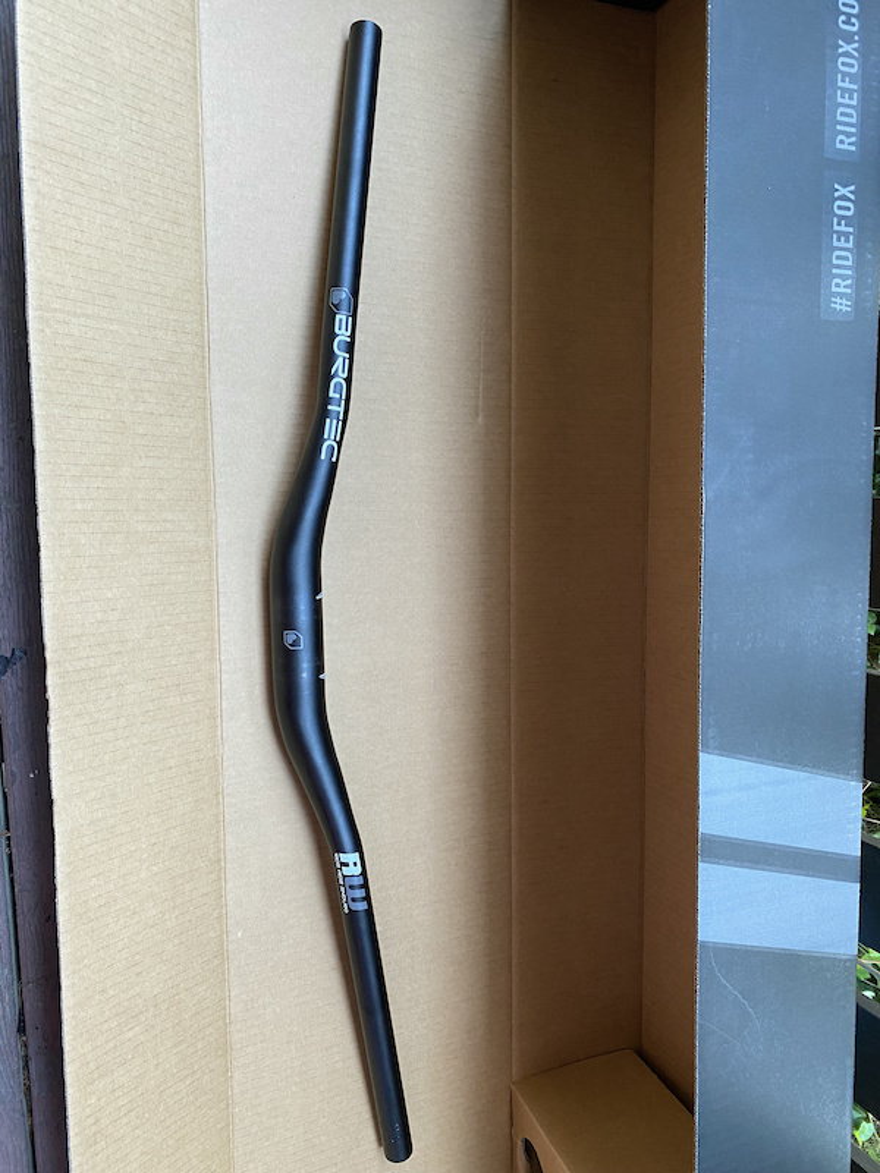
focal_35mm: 26
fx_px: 881
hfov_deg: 53.1
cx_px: 440
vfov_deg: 67.3
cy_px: 586
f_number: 1.8
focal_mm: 4.25
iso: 125
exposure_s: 1/77
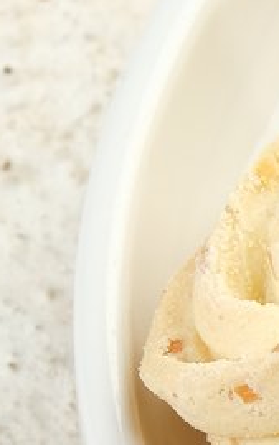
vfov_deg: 2.1
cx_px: 1014
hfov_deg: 1.3
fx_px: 12129
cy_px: 362
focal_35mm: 998
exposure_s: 1/125
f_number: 9
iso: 160
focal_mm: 110.3
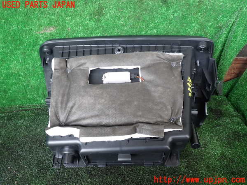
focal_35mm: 30
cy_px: 92
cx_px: 124
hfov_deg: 60.0
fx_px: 214
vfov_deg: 46.8
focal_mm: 5.4
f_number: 2.3
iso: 200
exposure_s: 1/30
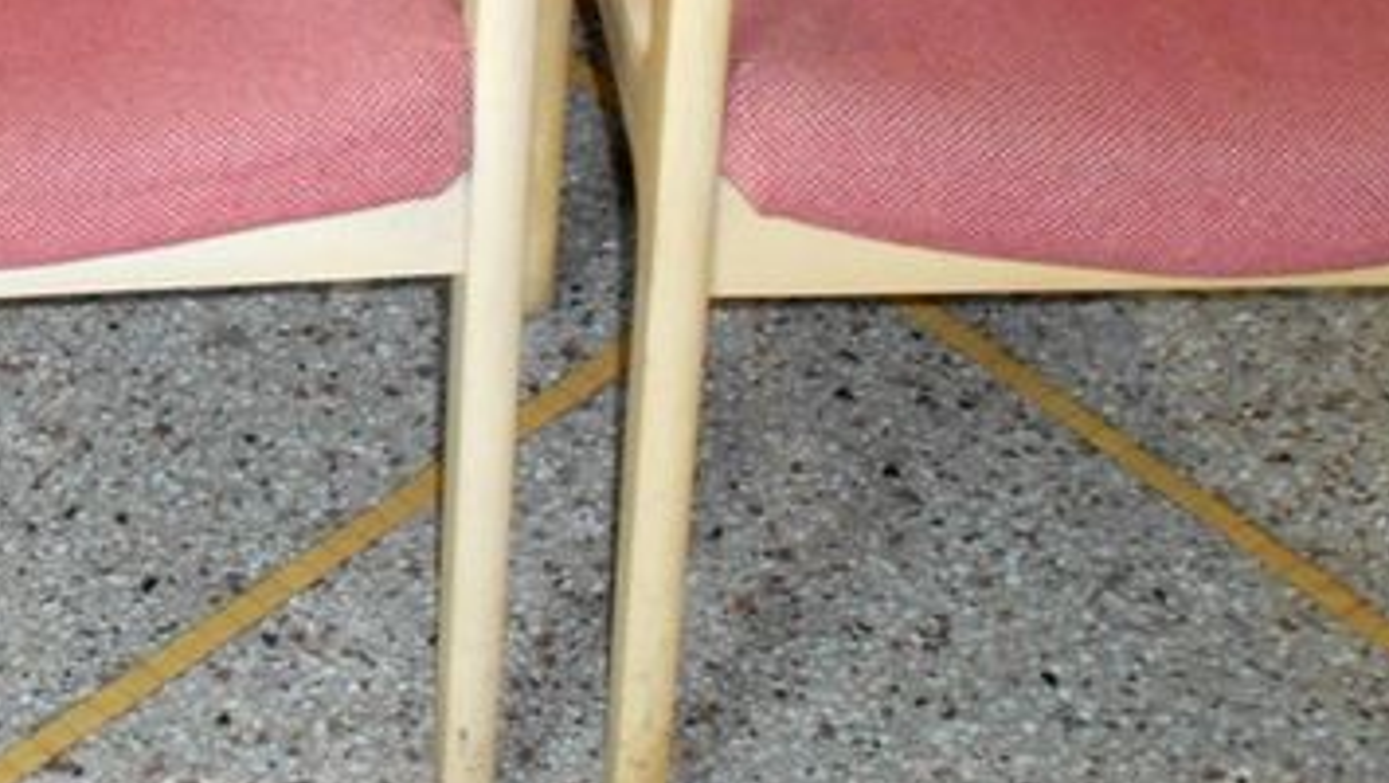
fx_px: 3390
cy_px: -235
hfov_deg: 22.4
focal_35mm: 92
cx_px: 55
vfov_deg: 12.7
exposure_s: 1/25
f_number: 3.4
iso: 280
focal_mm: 5.1
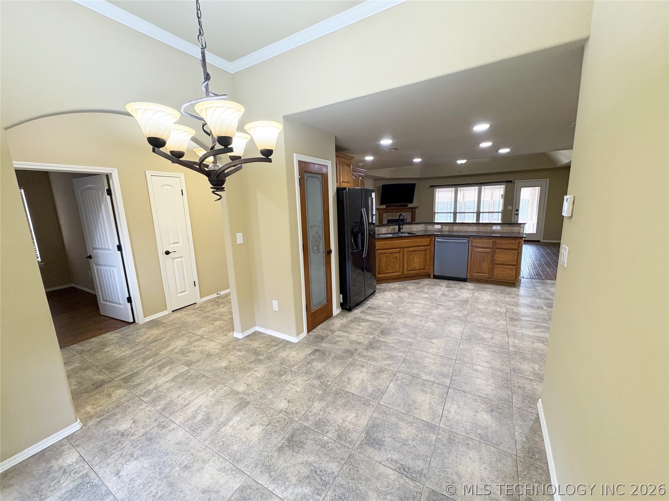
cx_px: 334
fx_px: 271
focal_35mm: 14
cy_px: 250
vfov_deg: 85.7
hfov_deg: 102.1
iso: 320
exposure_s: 1/60
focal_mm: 2.22
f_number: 2.2
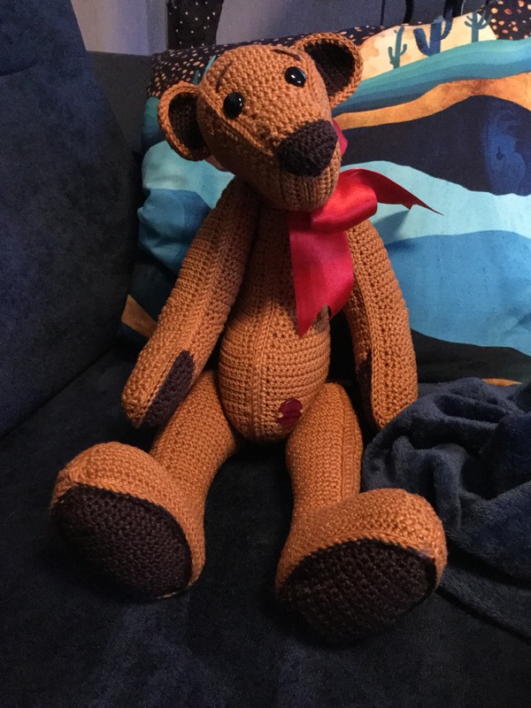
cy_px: 354
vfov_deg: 58.4
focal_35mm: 31
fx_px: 634
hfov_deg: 45.4
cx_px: 266
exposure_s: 1/17
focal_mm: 3.3
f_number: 2.4
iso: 800
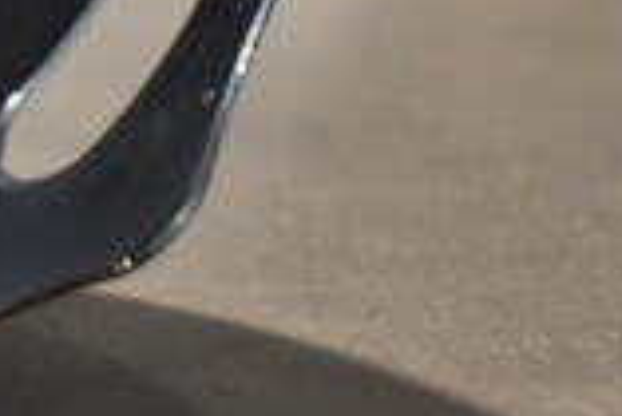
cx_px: -364
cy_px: -285
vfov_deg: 8.7
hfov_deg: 12.7
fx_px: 2629
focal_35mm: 152
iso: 800
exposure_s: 1/40
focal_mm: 26
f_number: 4
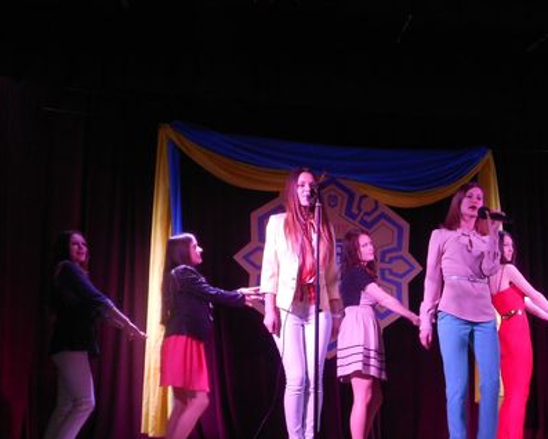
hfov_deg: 32.9
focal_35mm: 56
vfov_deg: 27.1
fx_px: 909
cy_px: 279
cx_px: 415
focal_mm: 6
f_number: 3.5
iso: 160
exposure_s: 1/30
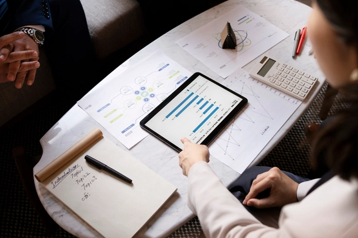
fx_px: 437
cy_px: 91
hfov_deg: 44.5
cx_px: 197
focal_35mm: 44
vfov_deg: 30.4
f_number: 3.5
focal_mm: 35
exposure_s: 1/250
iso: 640
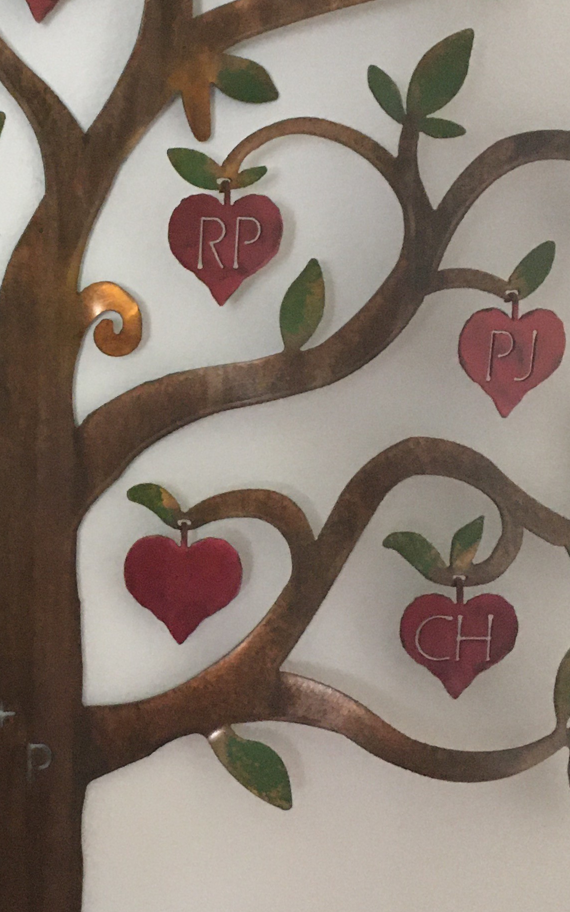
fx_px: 1691
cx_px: -46
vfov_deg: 30.2
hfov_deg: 18.5
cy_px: 413
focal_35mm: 68
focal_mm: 4.15
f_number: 2.2
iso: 200
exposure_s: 1/20
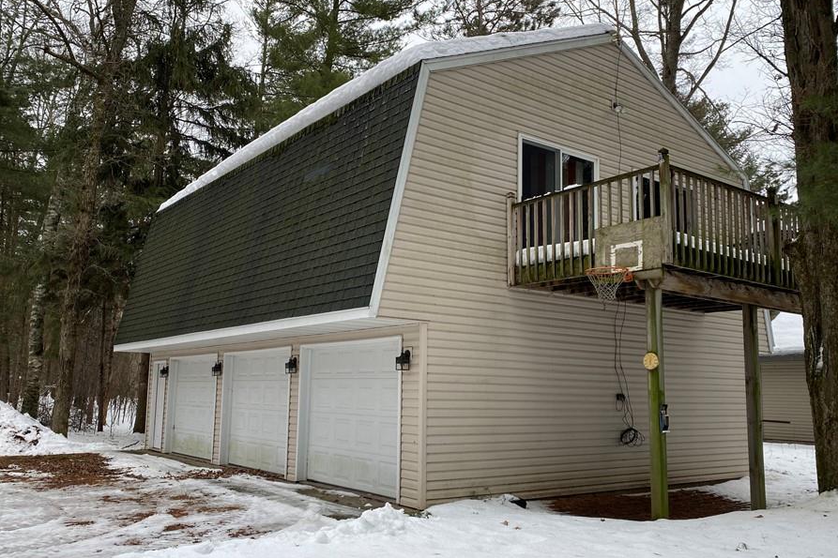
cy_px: 305
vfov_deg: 42.3
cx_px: 404
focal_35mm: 31
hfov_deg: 60.3
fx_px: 721
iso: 32
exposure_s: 1/407
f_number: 1.8
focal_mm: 4.25
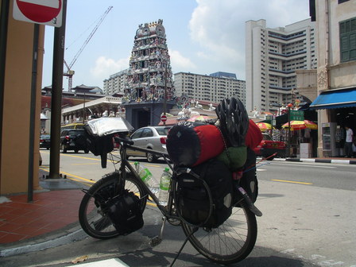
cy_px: 134
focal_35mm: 37
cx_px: 178
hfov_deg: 50.1
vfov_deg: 38.7
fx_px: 381
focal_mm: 5.7
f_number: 6.9
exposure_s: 1/200
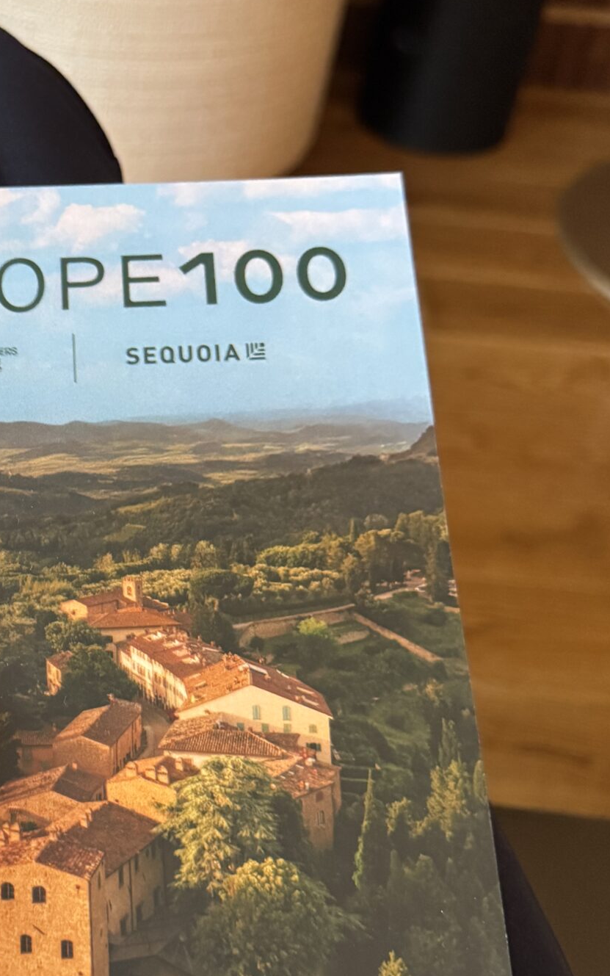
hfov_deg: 25.0
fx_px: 1303
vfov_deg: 41.0
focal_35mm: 49
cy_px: 508
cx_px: -10
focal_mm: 6.76
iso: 640
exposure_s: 1/60
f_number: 1.78
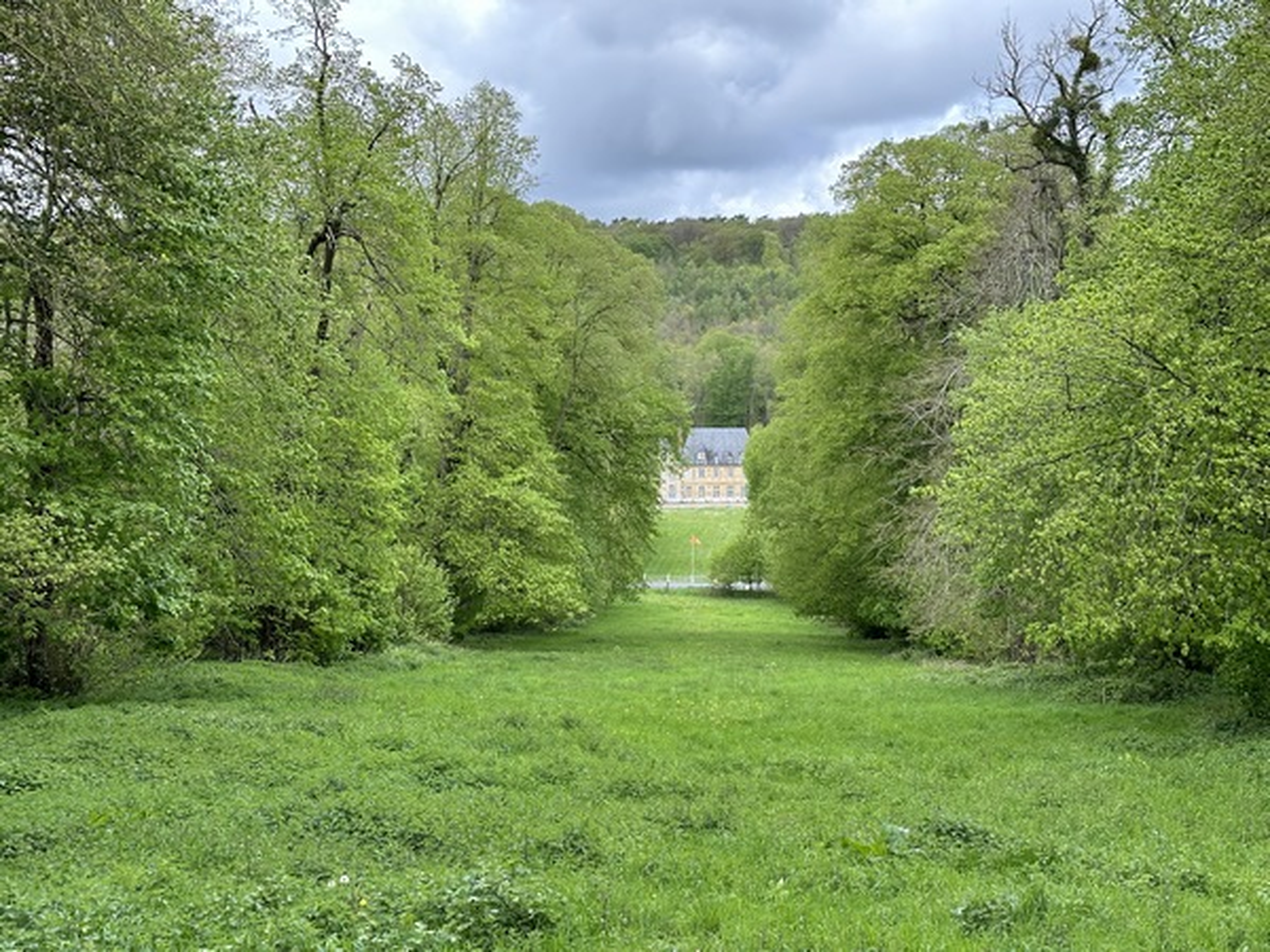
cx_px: 635
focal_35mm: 48
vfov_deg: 30.3
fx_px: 1761
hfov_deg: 39.7
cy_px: 476
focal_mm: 6.86
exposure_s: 1/734
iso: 64
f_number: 1.78
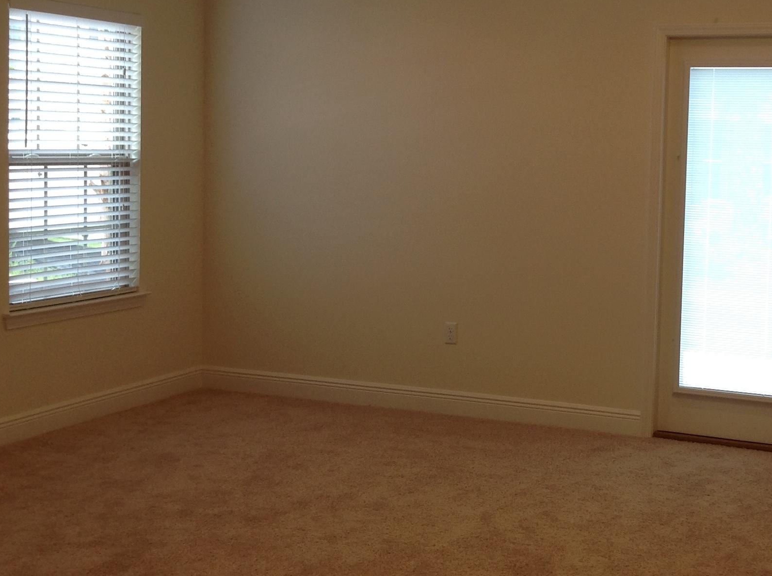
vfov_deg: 25.5
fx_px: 1269
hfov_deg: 33.1
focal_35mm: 57
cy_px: 209
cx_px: 582
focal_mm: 4.28
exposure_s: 1/60
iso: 50
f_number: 2.4
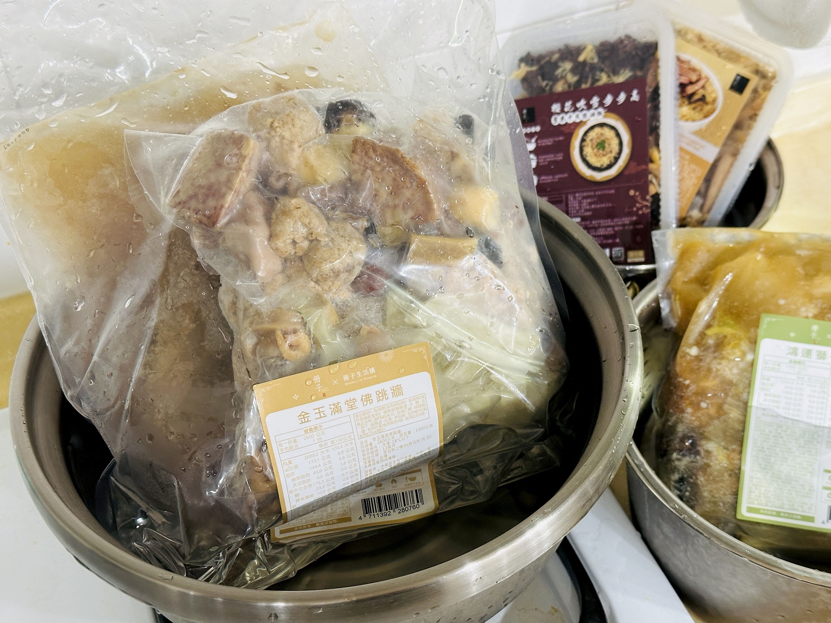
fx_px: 1152
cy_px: 312
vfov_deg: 30.3
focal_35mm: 48
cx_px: 416
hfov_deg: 39.7
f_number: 1.78
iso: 250
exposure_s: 1/40
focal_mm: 6.86
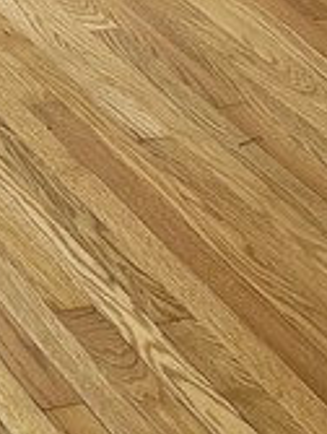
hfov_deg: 9.0
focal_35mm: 159
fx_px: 1995
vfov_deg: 12.3
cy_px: 60
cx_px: -241
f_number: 1.5
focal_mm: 5.7
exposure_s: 1/121
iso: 100
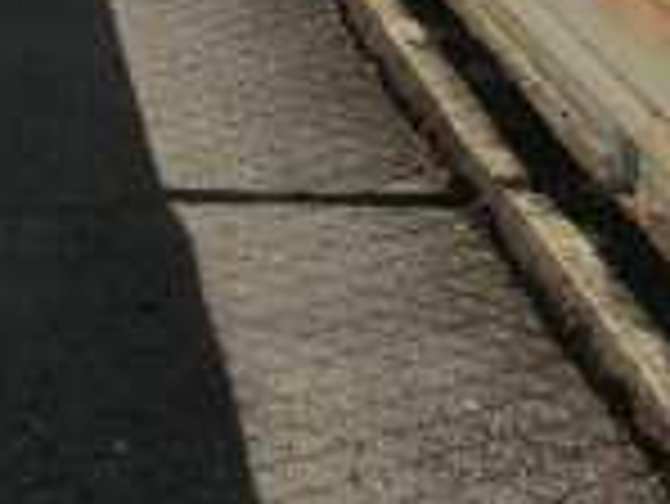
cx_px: -121
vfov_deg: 12.4
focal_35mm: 103
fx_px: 1995
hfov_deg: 18.2
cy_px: -567
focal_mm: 4.3
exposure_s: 1/200
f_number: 7.5
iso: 80
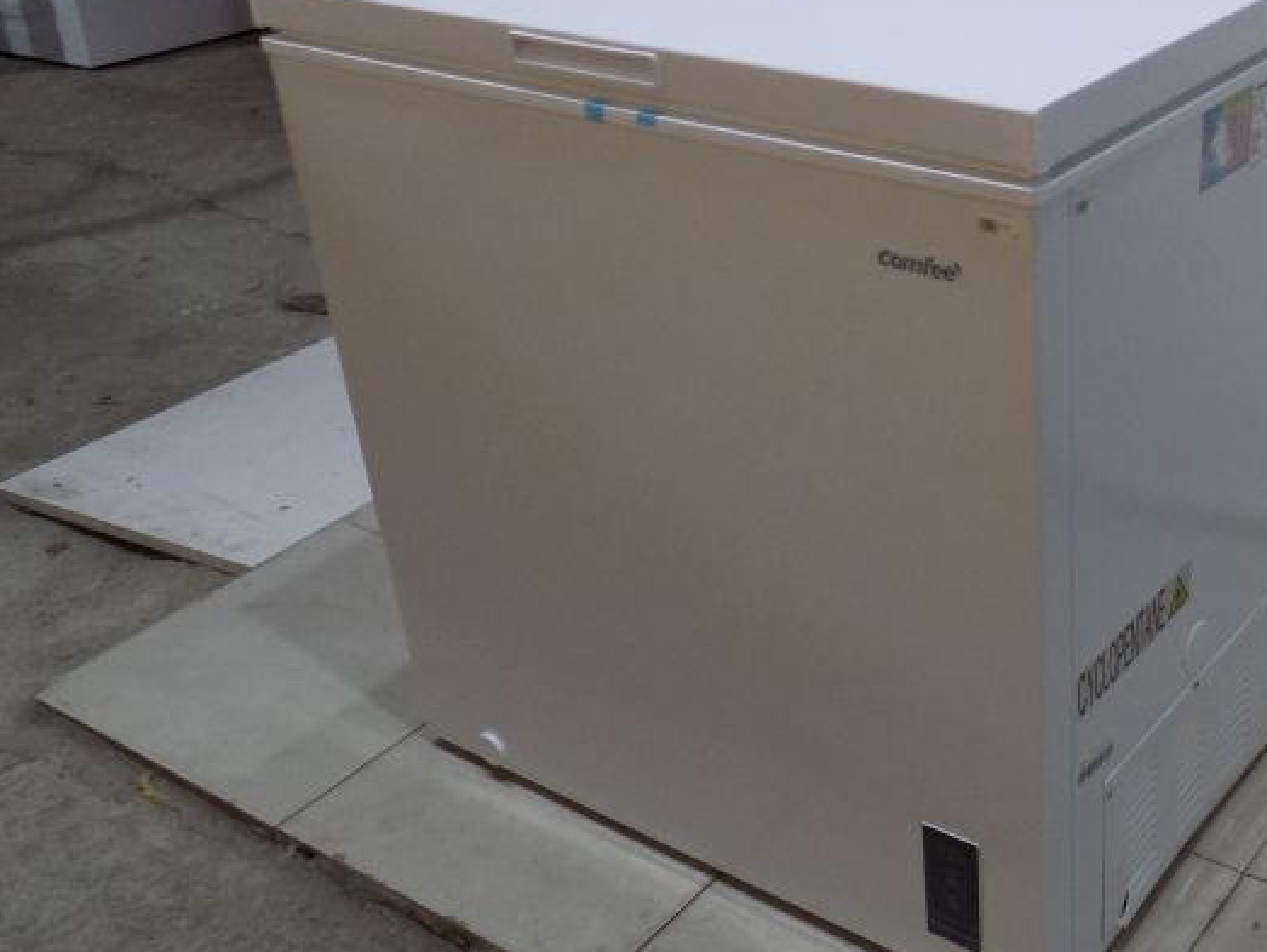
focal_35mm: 45
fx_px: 1648
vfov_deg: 32.2
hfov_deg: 40.1
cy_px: 472
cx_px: 1042
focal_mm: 4
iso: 125
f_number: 3.1
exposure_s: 1/30
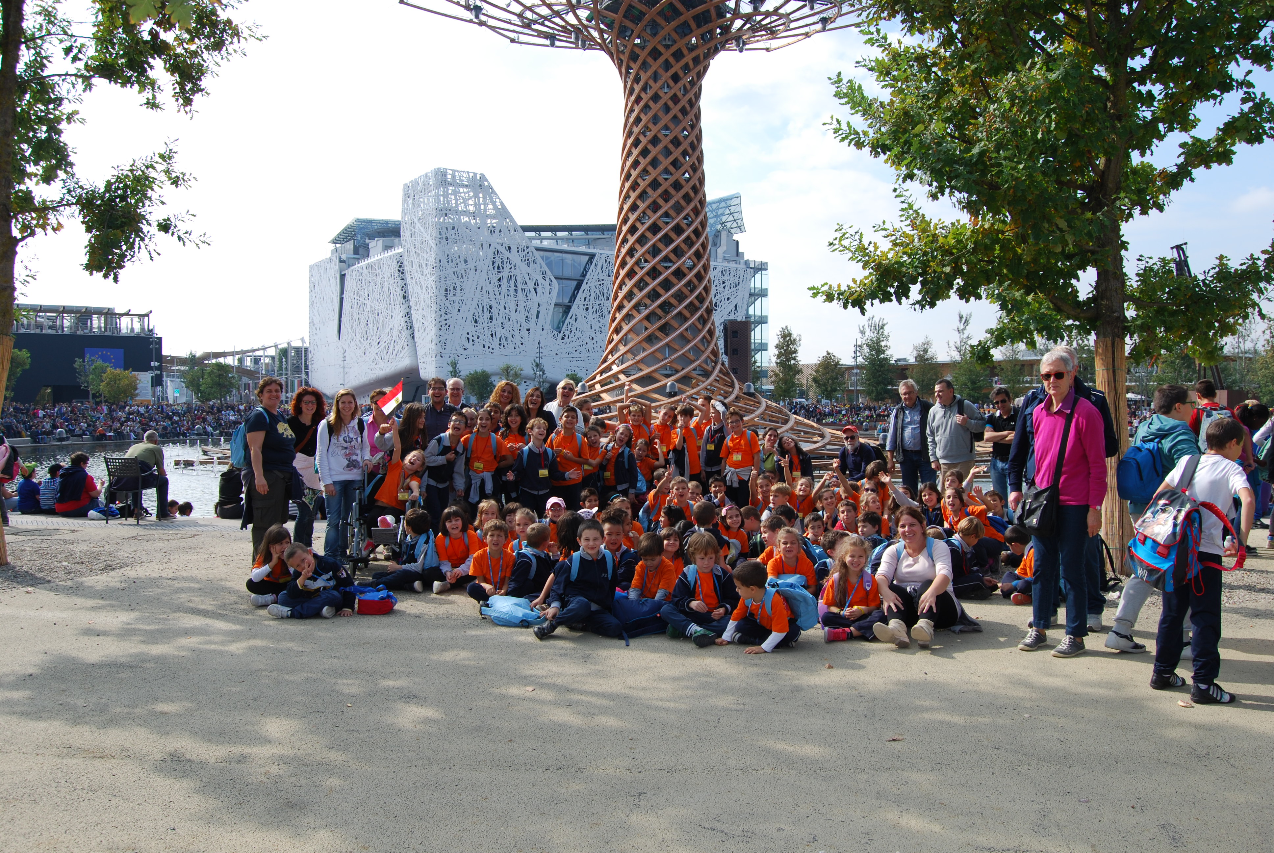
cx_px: 637
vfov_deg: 48.0
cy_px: 426
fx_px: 957
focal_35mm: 27
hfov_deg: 67.3
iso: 100
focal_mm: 18
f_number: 7.1
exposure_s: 1/200
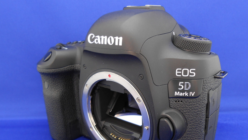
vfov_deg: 37.4
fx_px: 204
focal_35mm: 31
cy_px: 94
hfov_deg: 62.6
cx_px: 129
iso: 100
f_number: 3.5
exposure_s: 1/4
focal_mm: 4.6
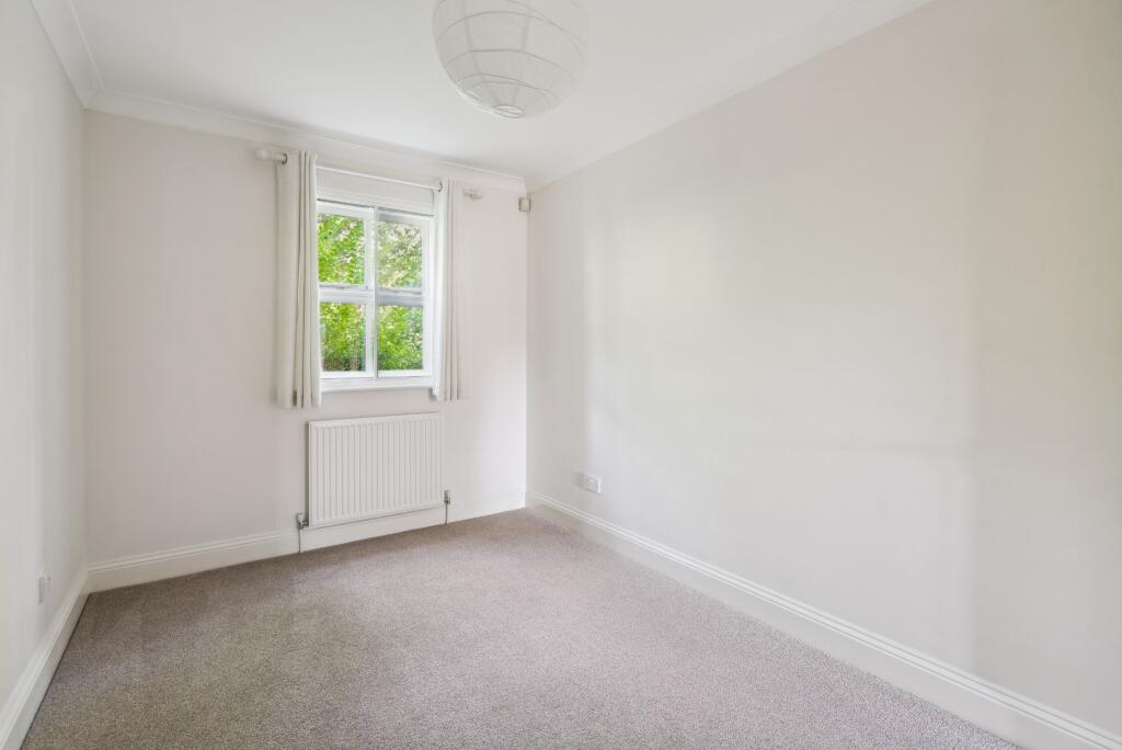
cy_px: 375
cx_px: 561
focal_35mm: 16
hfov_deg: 96.7
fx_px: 499
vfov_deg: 73.8
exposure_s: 1/6
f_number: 6.3
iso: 640
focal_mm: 16
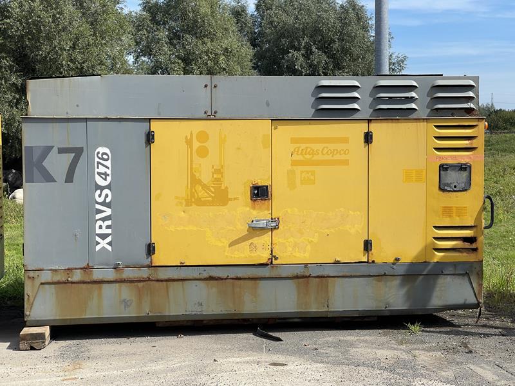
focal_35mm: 64
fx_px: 952
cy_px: 193
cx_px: 258
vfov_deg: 22.9
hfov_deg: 30.3
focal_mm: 7.5
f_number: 2.2
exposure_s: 1/978
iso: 20
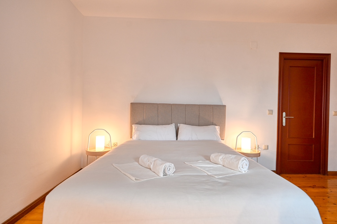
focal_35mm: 18
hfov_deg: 88.5
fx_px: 173
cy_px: 112
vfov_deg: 65.9
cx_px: 168
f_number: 4
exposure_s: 1/60
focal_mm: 18.5
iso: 800
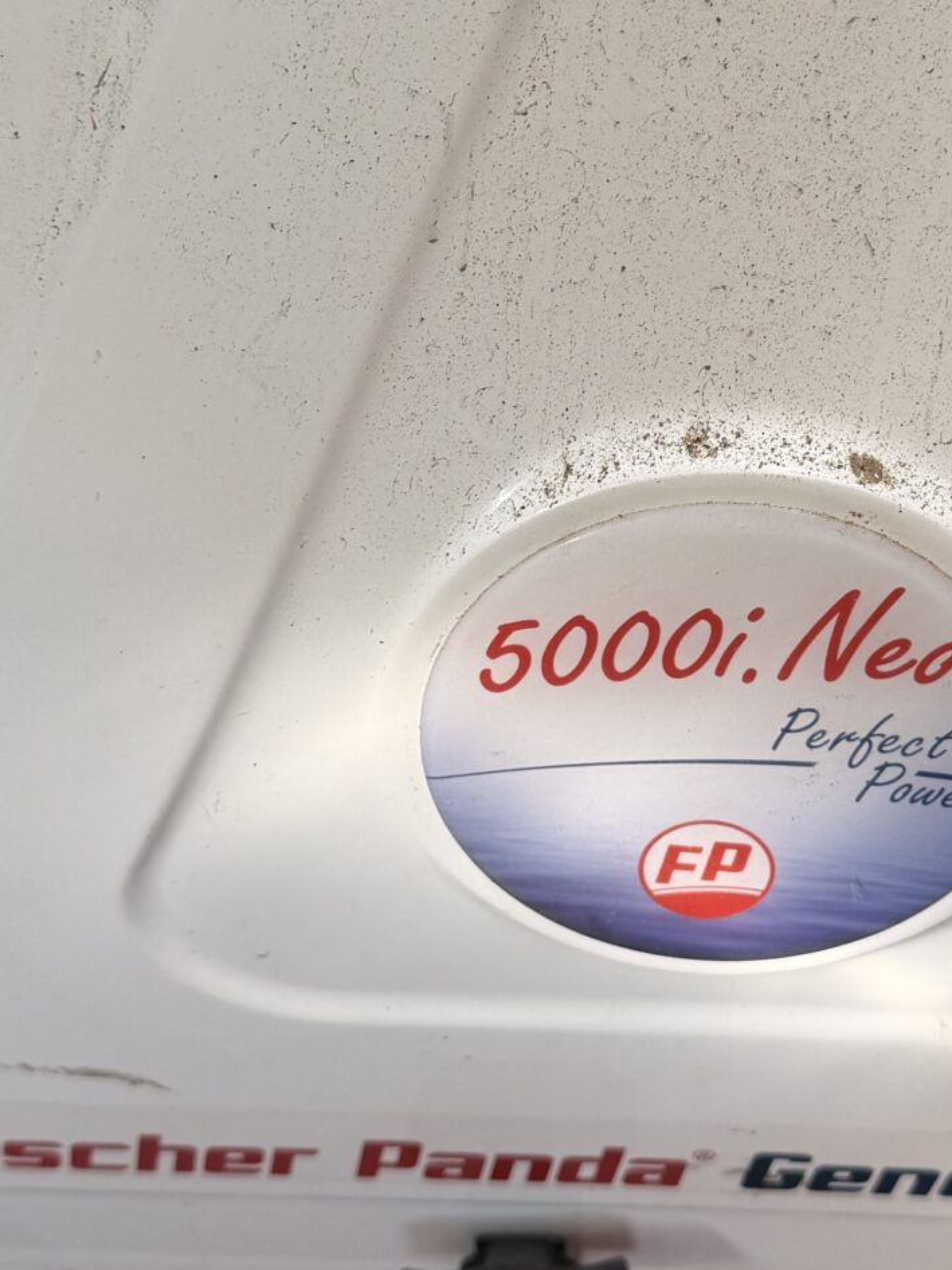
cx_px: 685
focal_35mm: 65
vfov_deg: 29.5
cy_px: 387
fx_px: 2383
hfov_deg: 22.4
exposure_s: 1/186
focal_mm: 6.76
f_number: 1.78
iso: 64
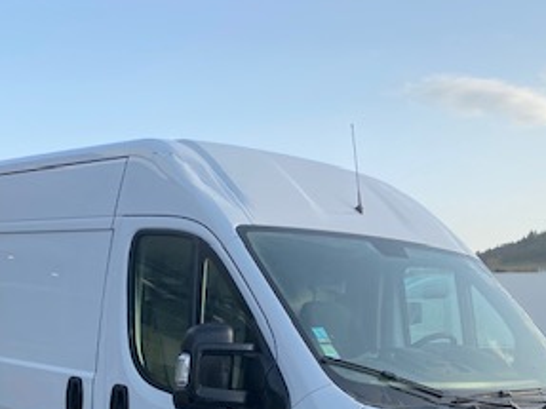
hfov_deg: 33.2
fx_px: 914
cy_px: 399
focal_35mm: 58
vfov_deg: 24.2
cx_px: 228
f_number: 1.8
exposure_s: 1/852
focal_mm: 4.25
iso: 32
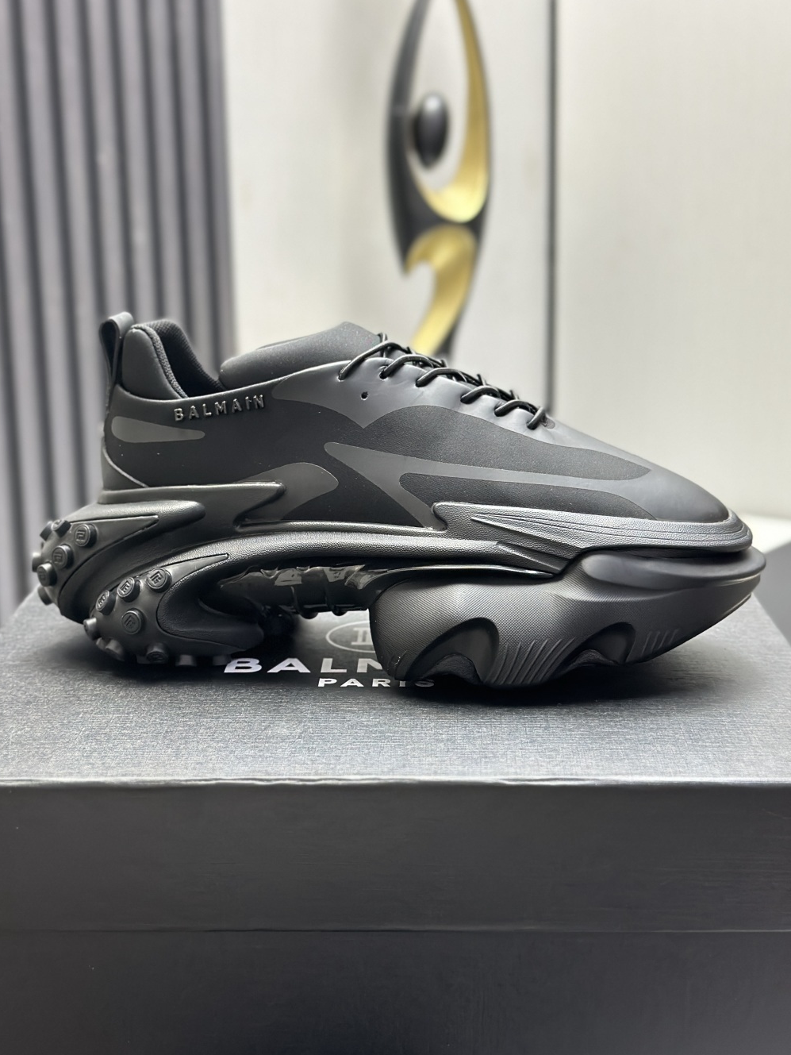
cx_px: 394
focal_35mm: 52
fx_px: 1584
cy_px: 527
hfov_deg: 28.0
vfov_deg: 36.8
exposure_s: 1/50
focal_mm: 6.86
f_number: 1.78
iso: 250
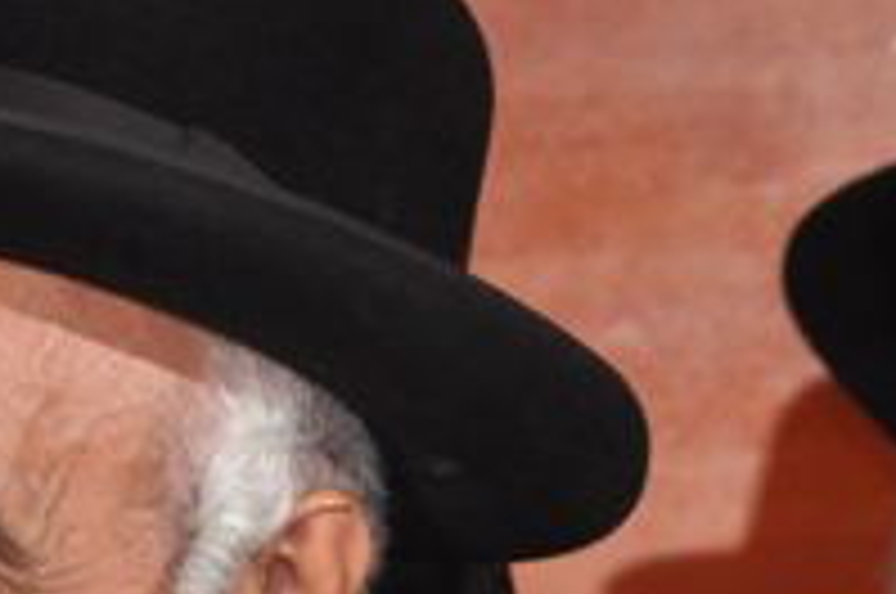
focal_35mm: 401
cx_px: -891
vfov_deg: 3.4
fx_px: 9964
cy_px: 868
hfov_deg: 5.1
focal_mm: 52
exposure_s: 1/60
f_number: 7.1
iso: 500
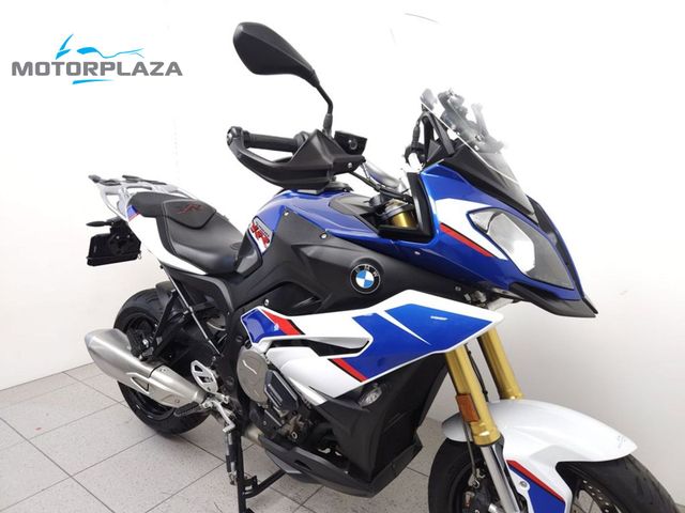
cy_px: 256
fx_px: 455
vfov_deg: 58.9
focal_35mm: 23
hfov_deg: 73.9
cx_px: 342
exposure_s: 1/50
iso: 125
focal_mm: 5.4
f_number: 1.8
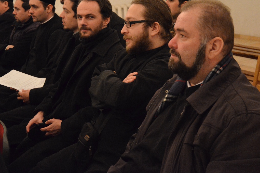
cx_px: 133
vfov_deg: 20.3
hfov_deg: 30.1
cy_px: 77
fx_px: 484
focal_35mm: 67
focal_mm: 38
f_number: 4.5
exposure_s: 1/80
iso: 4000
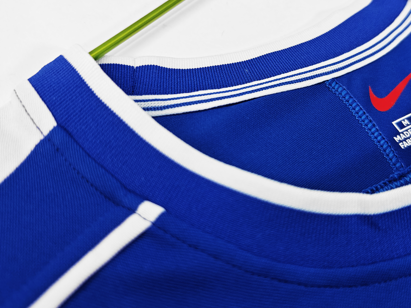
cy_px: 107
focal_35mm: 37
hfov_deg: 49.8
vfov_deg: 38.3
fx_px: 439
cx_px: 247
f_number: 1.75
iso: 85
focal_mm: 8.67
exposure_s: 1/1300
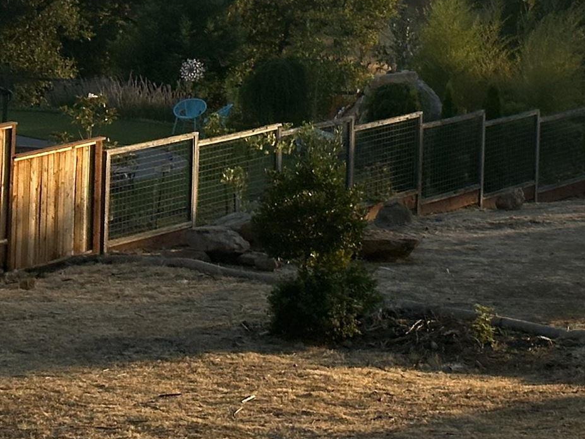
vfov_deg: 9.1
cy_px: -201
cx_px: 848
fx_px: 2688
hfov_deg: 11.9
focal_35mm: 159
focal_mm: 6.86
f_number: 1.78
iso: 64
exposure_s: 1/3367
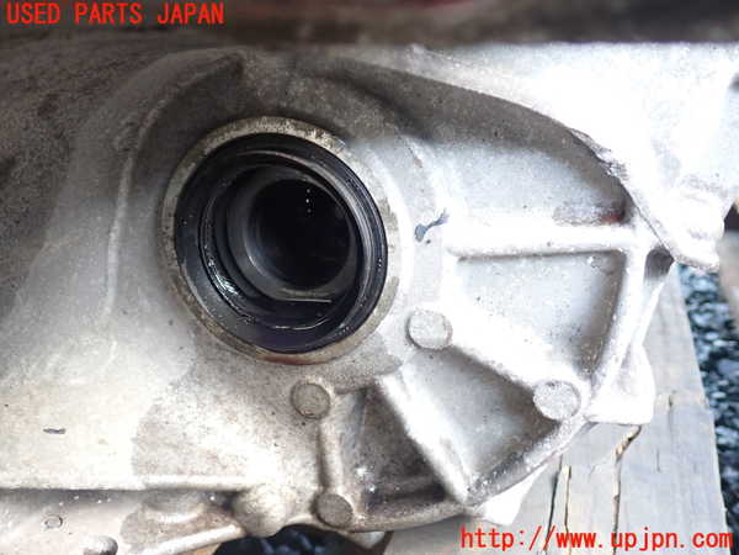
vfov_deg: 46.8
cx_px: 370
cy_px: 278
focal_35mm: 30
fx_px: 640
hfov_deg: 60.0
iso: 250
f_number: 2.3
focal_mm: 5.4
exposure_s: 1/30
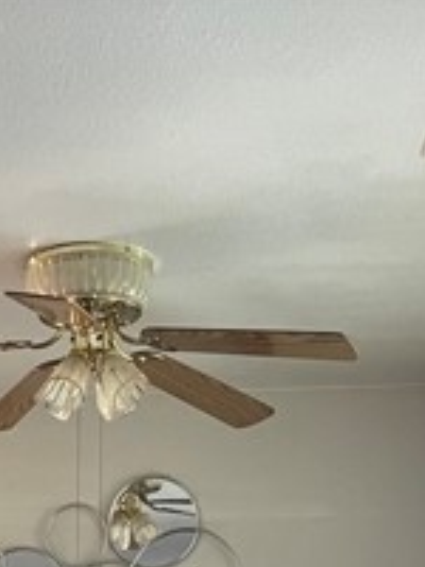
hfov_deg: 17.6
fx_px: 1359
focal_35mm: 83
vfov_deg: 19.8
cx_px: 65
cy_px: 899
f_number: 1.6
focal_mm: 4.2
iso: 500
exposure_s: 1/60
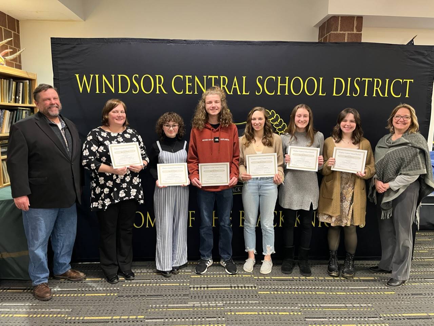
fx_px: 326
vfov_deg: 53.1
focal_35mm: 26
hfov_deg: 67.3
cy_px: 163
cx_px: 217
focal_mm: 5.1
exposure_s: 1/60
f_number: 1.6
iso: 400
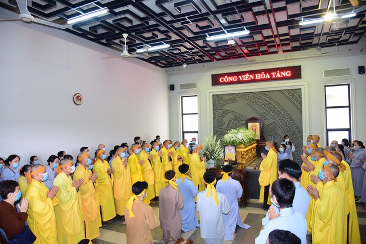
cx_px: 183
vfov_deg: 53.2
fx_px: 244
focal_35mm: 24
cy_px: 122
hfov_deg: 73.7
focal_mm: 24
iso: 1250
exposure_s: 1/30
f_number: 5
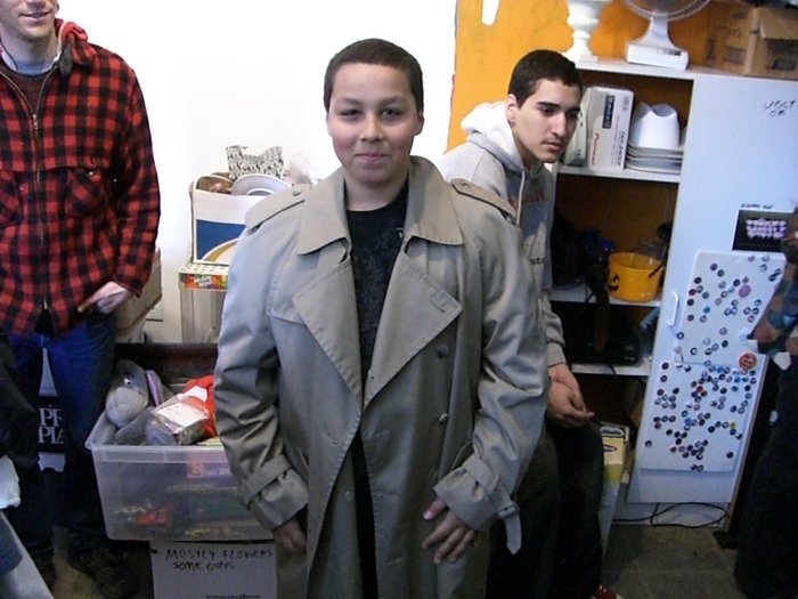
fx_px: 876
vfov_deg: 37.7
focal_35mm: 38
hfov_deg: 49.0
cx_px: 399
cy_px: 300
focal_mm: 6.2
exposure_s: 1/40
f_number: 2.7
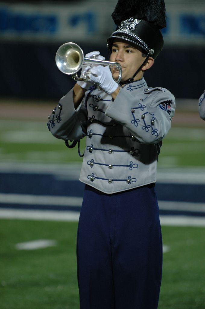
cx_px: 102
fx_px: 2569
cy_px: 154
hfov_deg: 4.6
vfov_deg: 6.9
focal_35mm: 300
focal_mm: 200
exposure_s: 1/60
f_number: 2.8
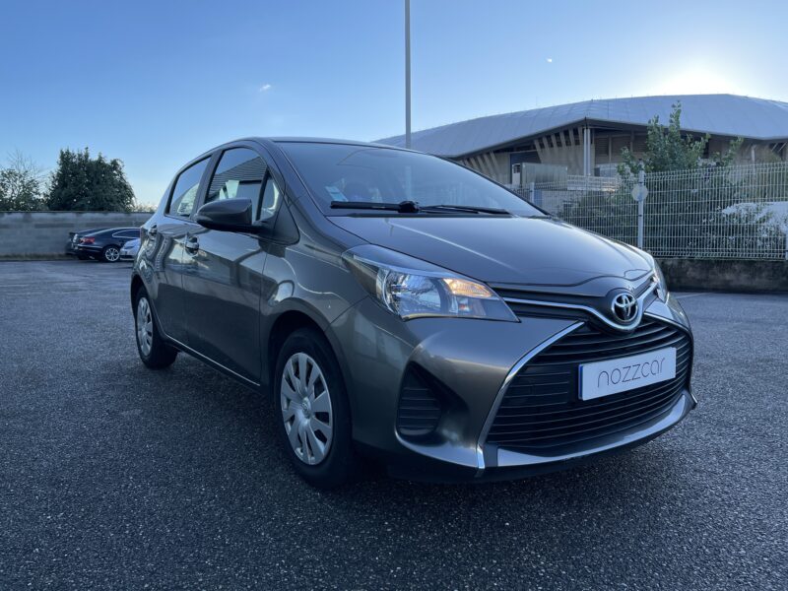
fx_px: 592
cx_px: 394
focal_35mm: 26
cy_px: 296
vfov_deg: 53.1
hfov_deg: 67.3
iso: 32
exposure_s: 1/731
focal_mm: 5.1
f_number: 1.6
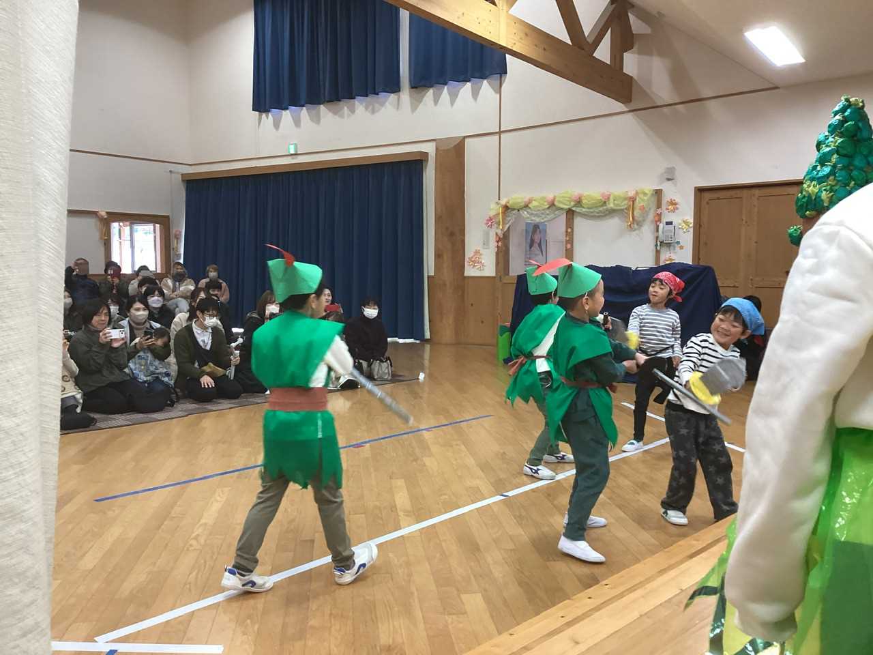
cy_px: 328
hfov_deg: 58.4
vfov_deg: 45.4
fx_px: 782
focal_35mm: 31
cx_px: 436
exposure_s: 1/60
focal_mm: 3.3
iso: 160
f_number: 2.4
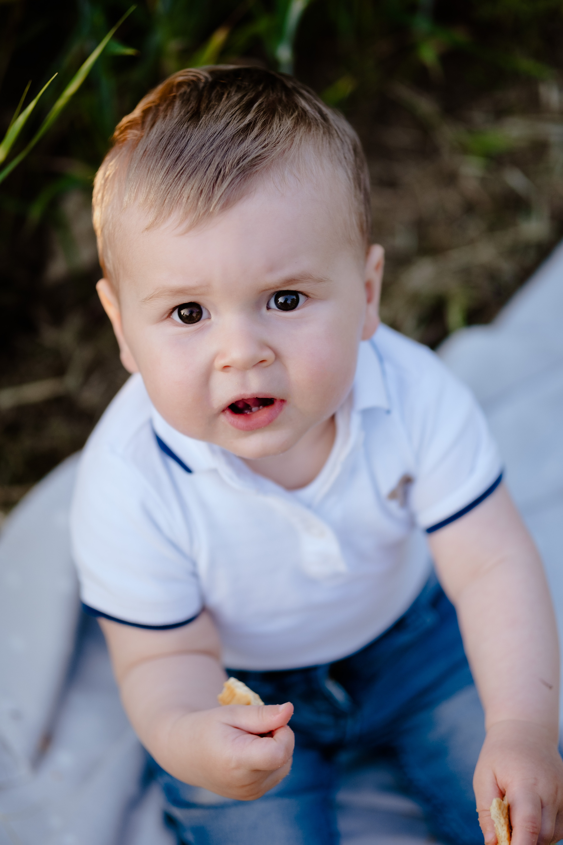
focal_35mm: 84
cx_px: 282
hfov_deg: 16.3
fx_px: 1970
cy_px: 422
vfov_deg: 24.2
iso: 160
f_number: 1.4
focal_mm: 56
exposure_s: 1/1000
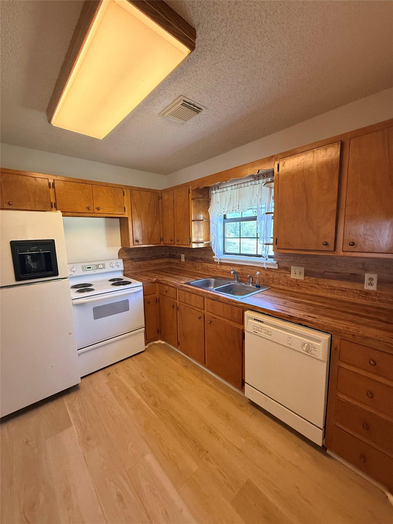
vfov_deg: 102.1
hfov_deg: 85.7
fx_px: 212
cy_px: 262
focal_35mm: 14
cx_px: 196
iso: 400
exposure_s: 1/120
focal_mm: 2.22
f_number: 2.2
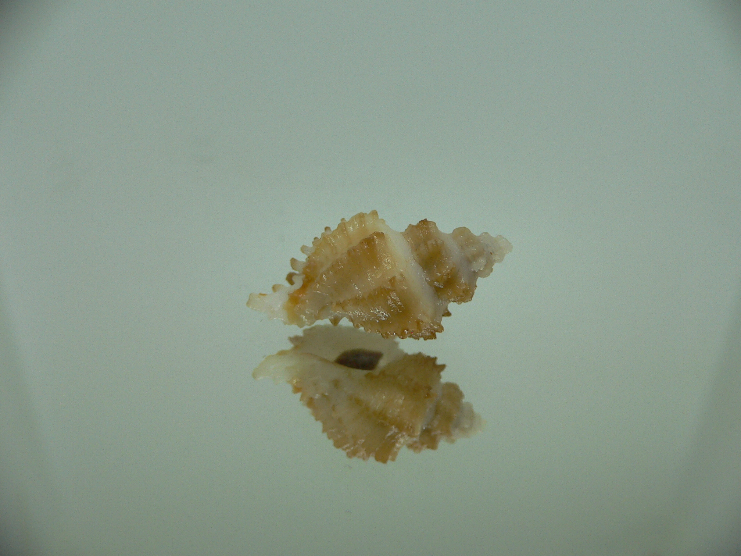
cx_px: 370
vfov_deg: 40.7
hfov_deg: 52.6
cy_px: 278
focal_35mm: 35
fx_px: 749
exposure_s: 1/60
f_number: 2.8
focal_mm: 4.6
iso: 100
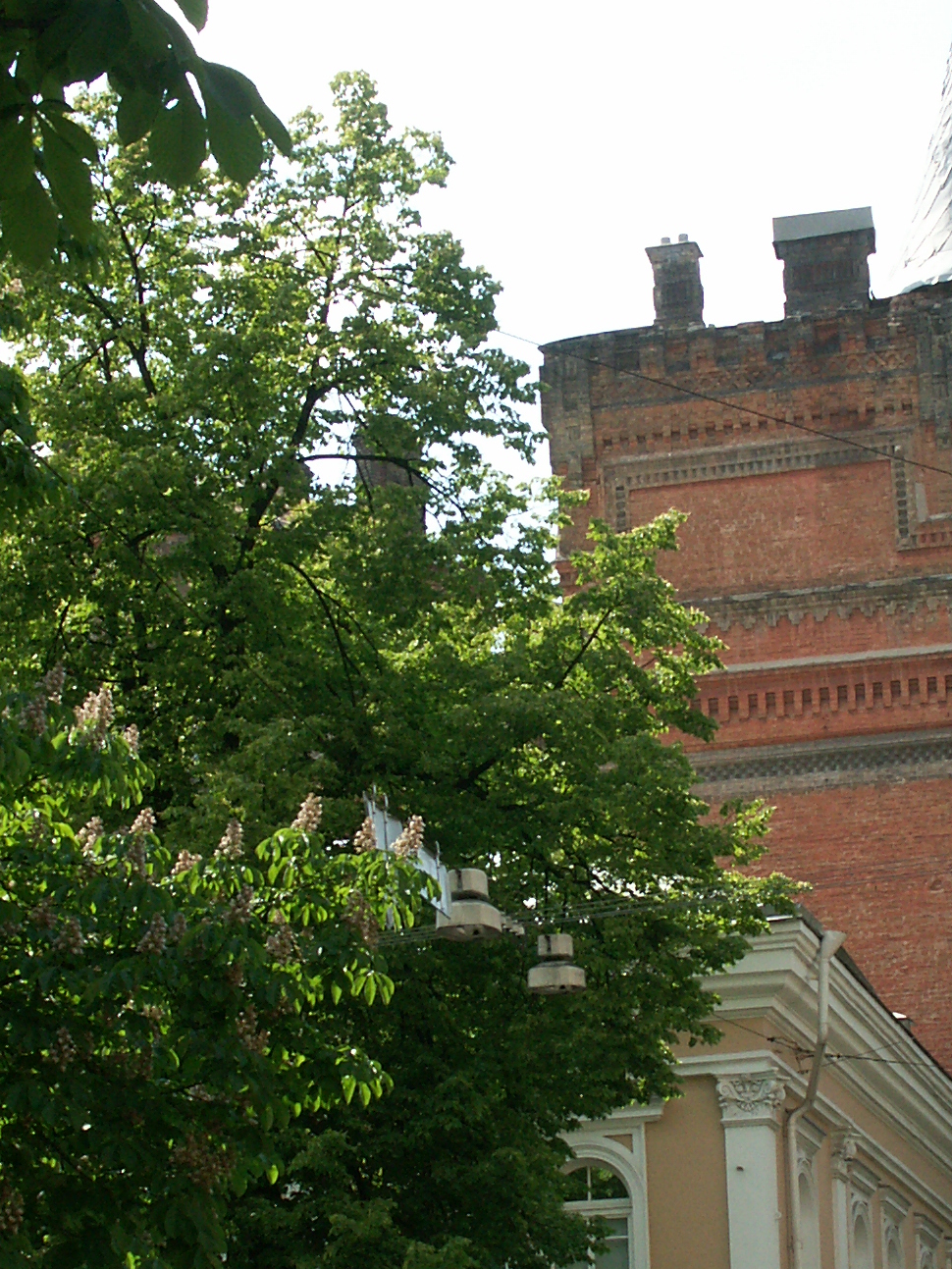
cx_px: 598
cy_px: 742
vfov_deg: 20.6
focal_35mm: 95
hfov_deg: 15.5
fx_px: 3483
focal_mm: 12.48
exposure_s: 1/320
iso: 100
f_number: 7.1
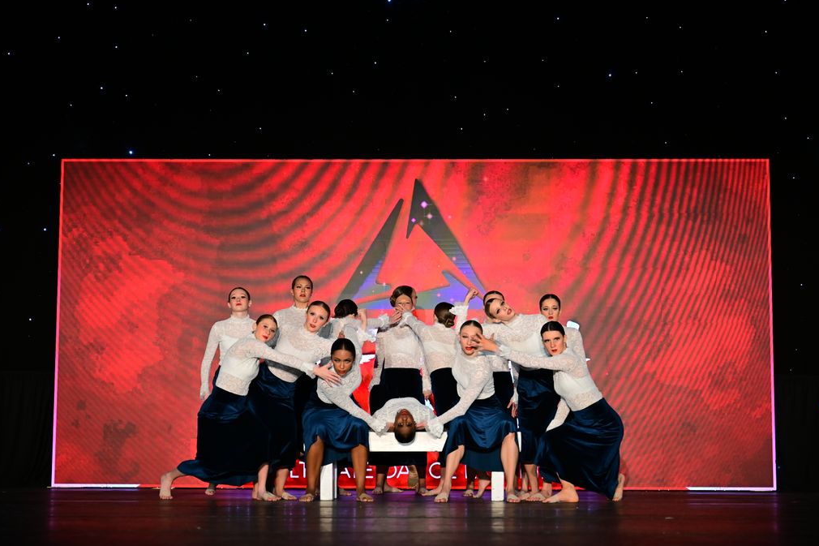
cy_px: 275
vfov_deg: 19.2
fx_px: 1615
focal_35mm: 71
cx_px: 411
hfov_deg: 28.5
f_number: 2.8
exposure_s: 1/800
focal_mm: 70
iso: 2000
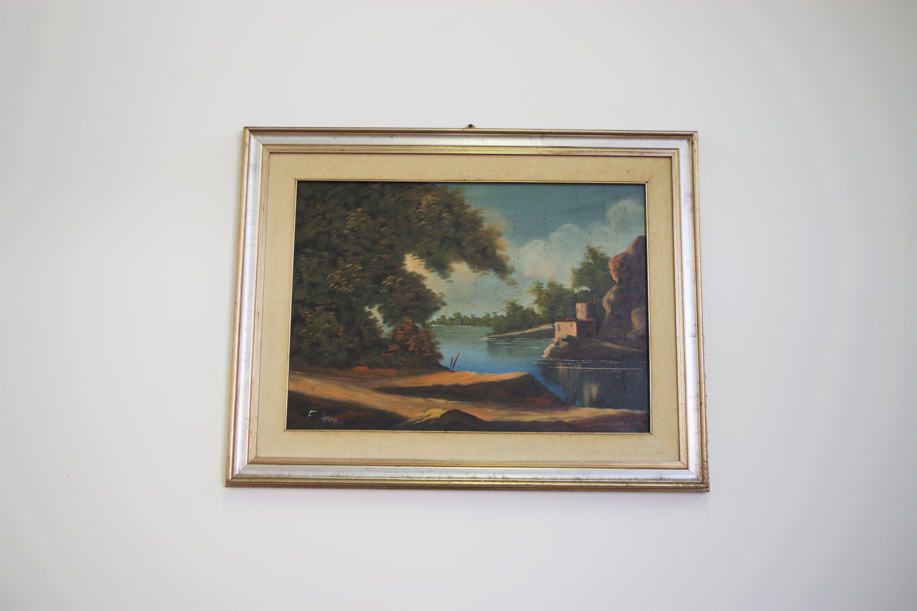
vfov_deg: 34.2
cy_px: 306
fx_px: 993
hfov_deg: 49.6
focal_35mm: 39
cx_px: 458
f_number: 4
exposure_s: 1/60
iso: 400
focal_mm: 26.25
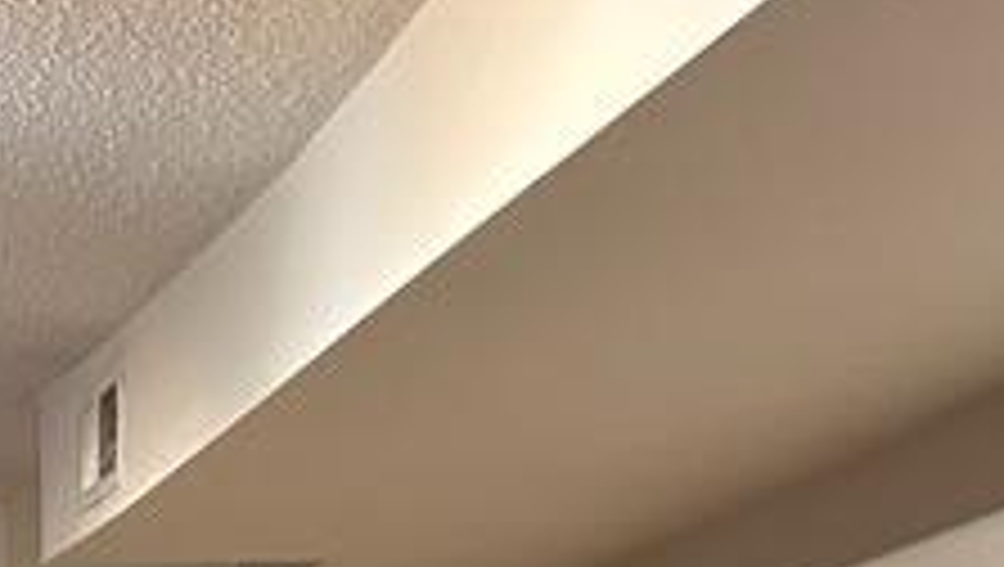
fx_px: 3465
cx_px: -342
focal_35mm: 130
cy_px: 1206
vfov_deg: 8.7
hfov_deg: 15.6
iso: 400
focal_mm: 5.7
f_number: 1.5
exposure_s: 1/60
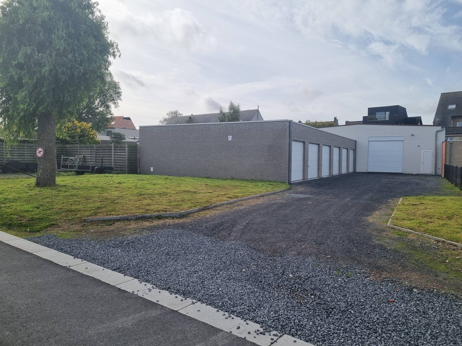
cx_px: 231
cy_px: 173
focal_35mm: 26
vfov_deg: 53.1
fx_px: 347
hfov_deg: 67.3
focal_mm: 5.4
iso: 50
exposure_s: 1/3456
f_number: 1.8
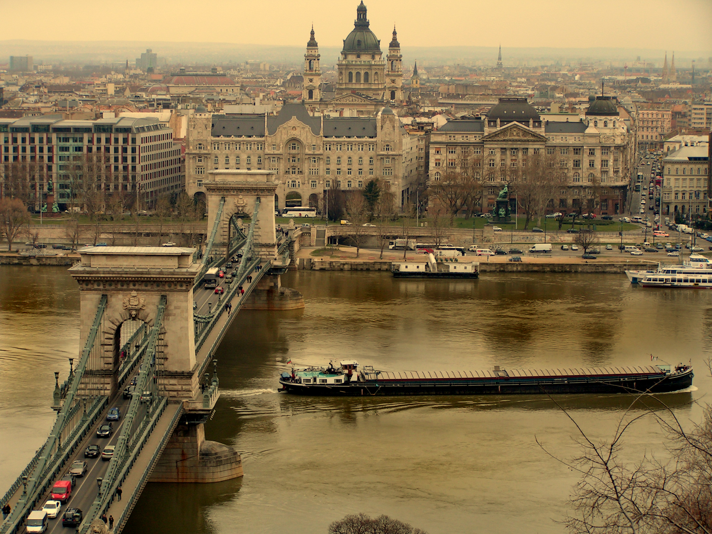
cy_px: 267
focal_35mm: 89
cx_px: 356
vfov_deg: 16.6
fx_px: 1831
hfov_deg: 22.0
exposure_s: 1/500
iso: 50
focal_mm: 14.8
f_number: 3.2
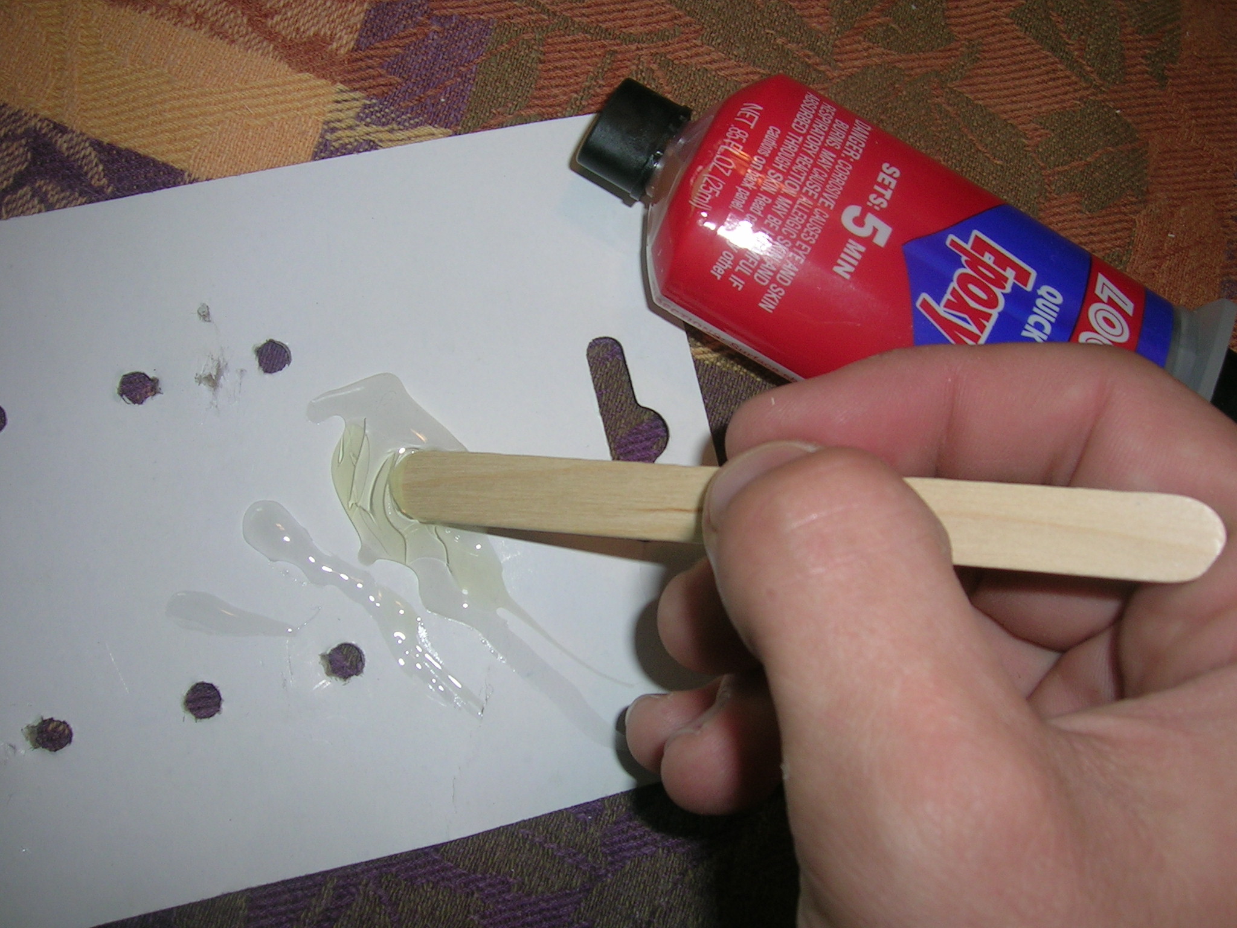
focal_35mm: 35
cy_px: 464
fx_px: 1251
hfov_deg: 52.6
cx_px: 618
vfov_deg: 40.7
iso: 50
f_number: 4.8
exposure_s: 1/60.1
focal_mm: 5.4
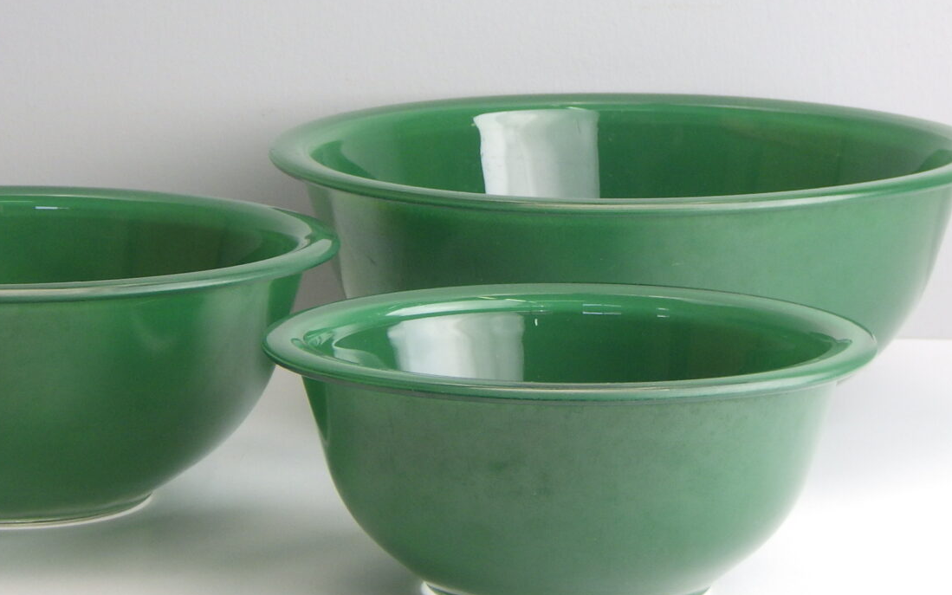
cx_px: 337
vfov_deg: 7.5
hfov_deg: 12.0
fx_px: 4515
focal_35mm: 174
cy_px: 114
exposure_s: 1/30
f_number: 5
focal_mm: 16.7
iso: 125
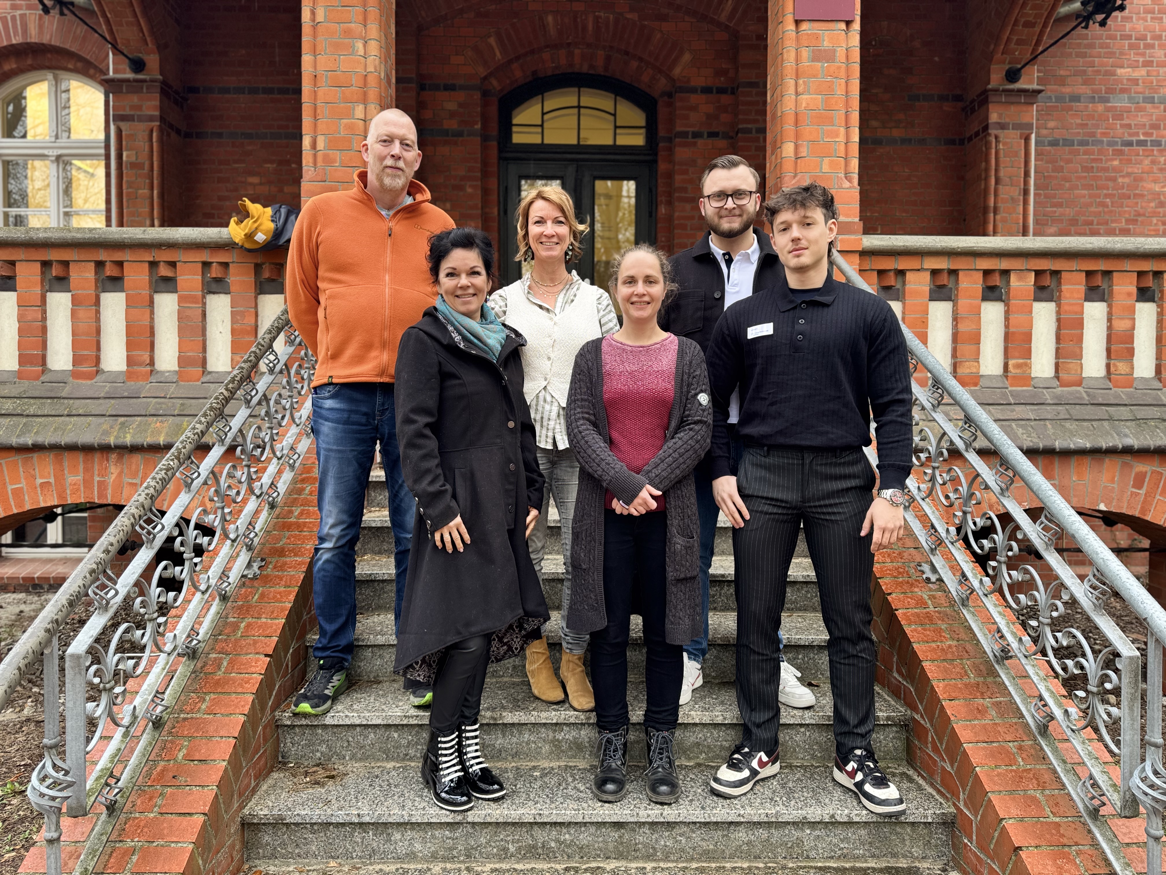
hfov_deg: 71.6
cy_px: 438
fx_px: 808
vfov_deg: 56.8
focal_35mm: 24
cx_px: 583
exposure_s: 1/121
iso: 64
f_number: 1.78
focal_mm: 6.76
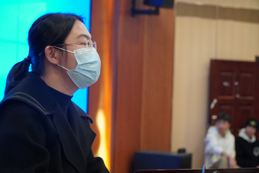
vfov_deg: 17.9
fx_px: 551
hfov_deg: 26.5
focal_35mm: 76
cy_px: 86
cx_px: 130
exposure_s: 1/160
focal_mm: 51
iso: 3200
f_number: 4
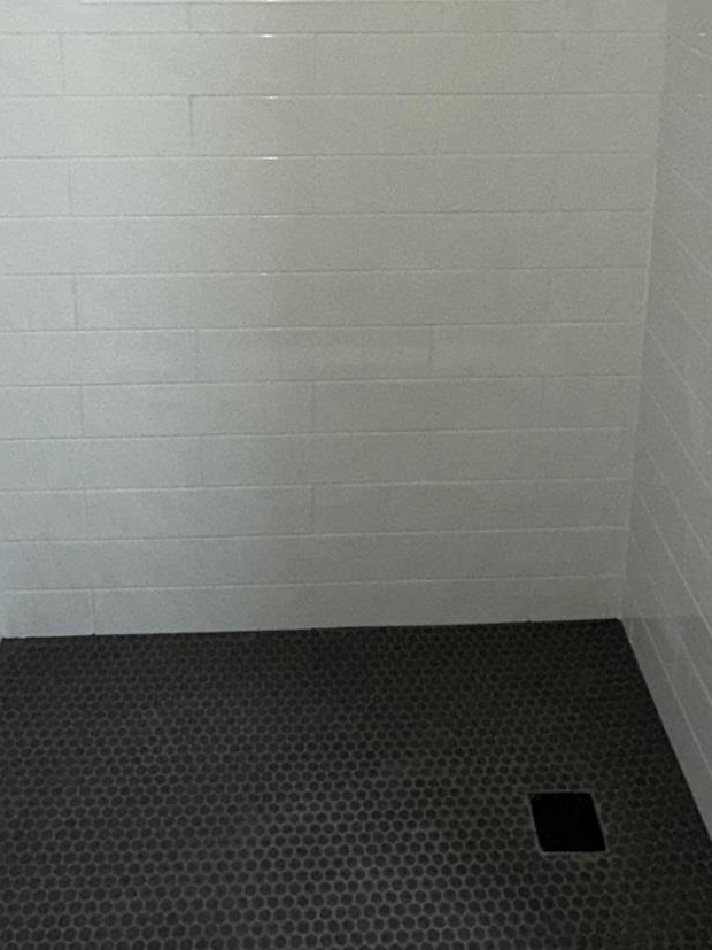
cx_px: 342
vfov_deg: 43.6
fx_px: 1070
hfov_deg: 36.8
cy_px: 92
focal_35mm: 39
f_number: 2.2
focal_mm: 2.22
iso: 160
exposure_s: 1/120
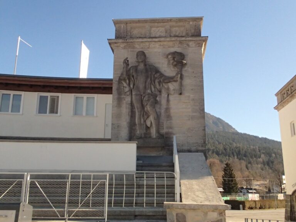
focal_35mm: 38
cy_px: 111
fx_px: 325
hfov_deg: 49.0
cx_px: 148
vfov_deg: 37.7
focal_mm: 6.86
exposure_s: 1/400
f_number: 10
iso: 800
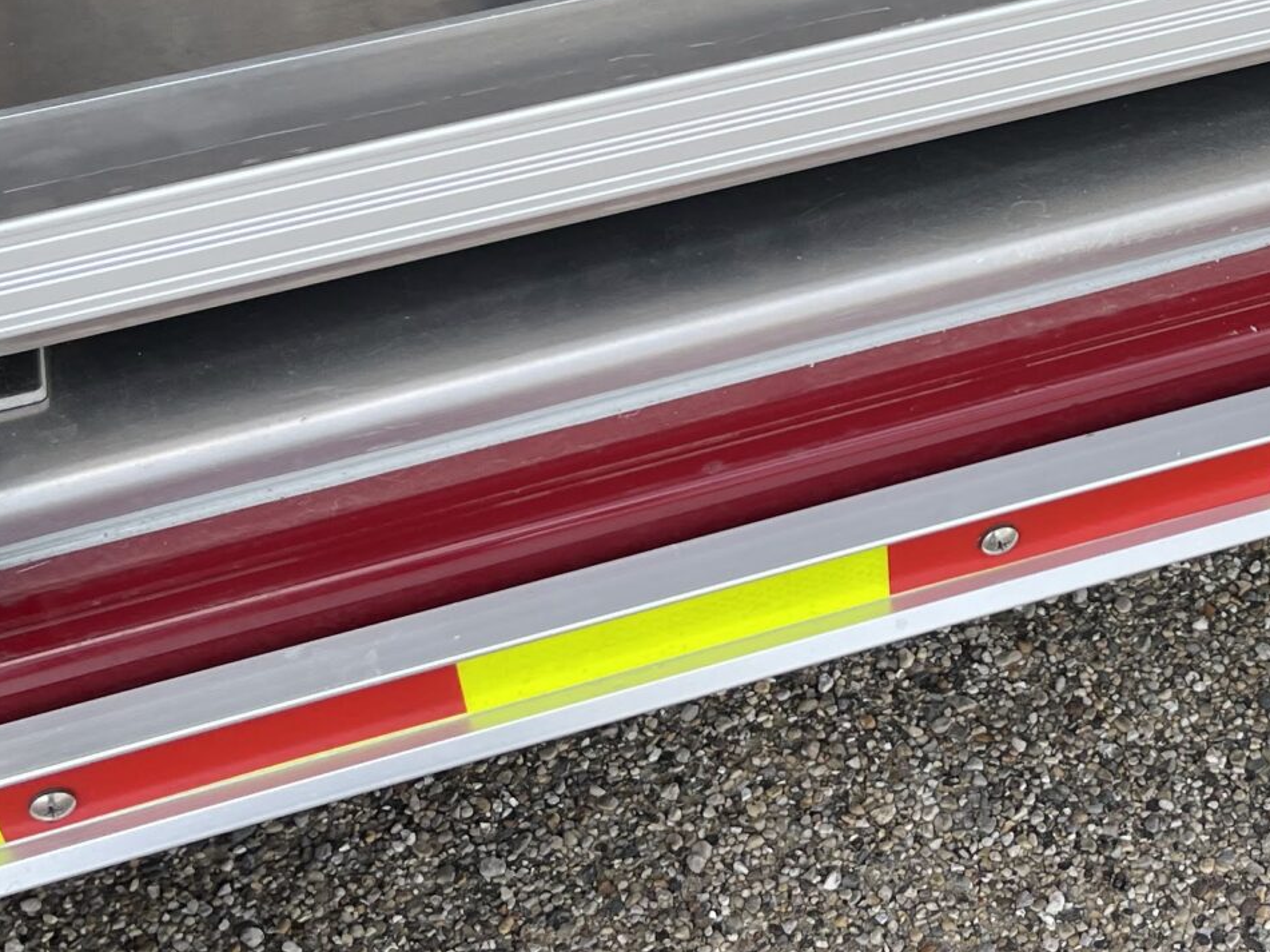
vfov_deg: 20.4
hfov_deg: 27.0
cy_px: 36
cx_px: 1107
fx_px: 2568
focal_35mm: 70
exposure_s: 1/818
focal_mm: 5.1
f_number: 1.6
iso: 32
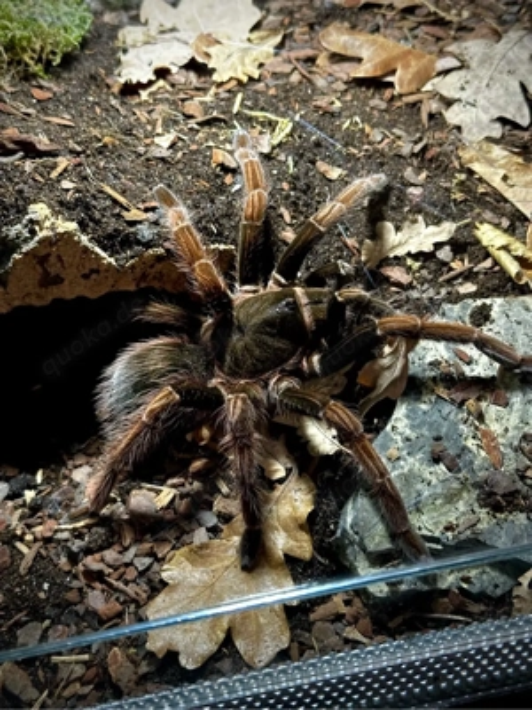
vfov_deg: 39.7
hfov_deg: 30.3
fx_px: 984
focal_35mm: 48
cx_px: 266
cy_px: 355
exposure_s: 1/40
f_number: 1.78
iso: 400
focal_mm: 6.86
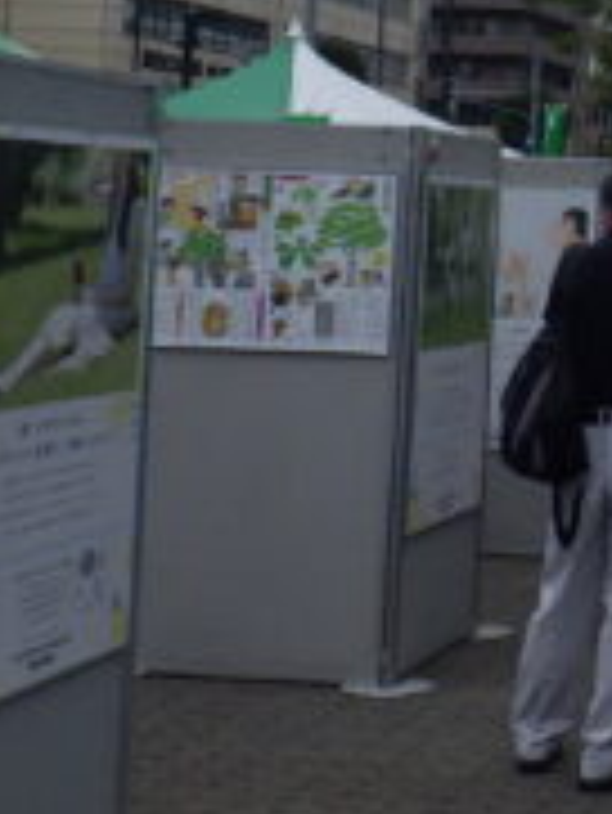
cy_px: 92
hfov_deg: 15.2
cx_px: 979
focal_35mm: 88
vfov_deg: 21.8
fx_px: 2072
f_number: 4.2
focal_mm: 5
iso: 125
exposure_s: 1/640
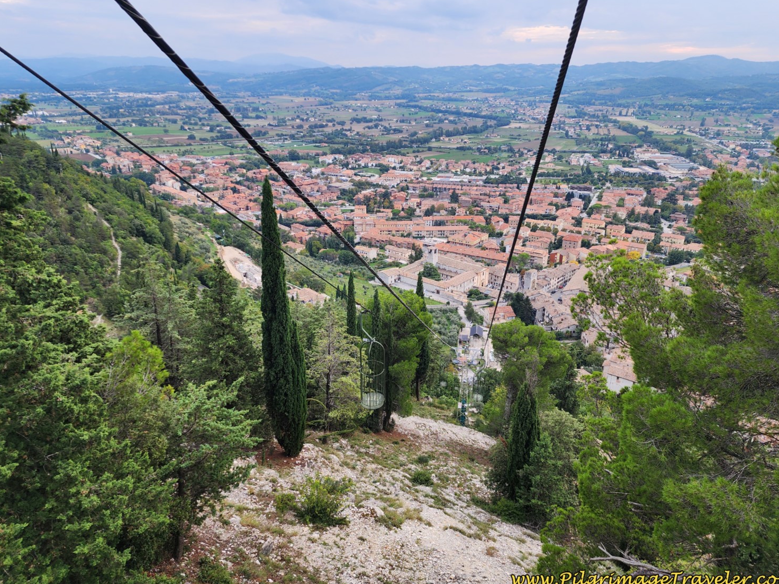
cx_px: 395
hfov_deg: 69.4
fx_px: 563
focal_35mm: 25
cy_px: 278
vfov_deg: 54.9
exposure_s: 1/180
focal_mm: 6.4
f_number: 1.8
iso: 50
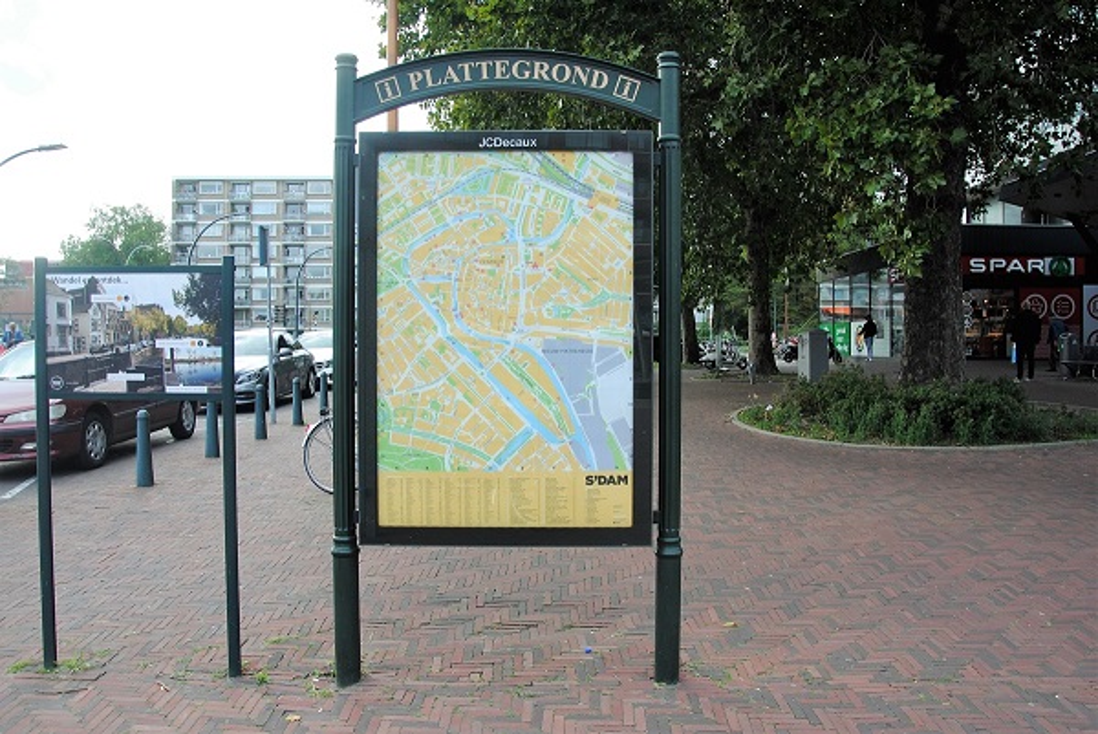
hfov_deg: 67.3
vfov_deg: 48.0
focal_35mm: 27
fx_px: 824
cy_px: 367
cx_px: 549
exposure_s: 1/125
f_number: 5.6
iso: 140
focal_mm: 18
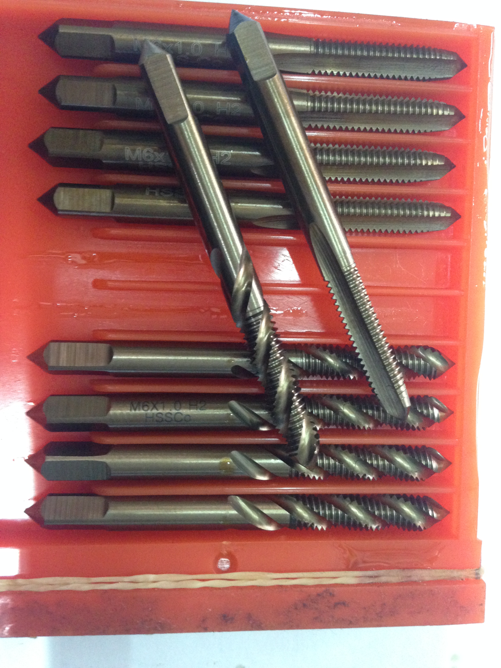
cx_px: 250
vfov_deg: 55.4
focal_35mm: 33
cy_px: 334
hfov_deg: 42.9
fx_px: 637
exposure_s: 1/15
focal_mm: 4.12
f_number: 2.4
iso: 400
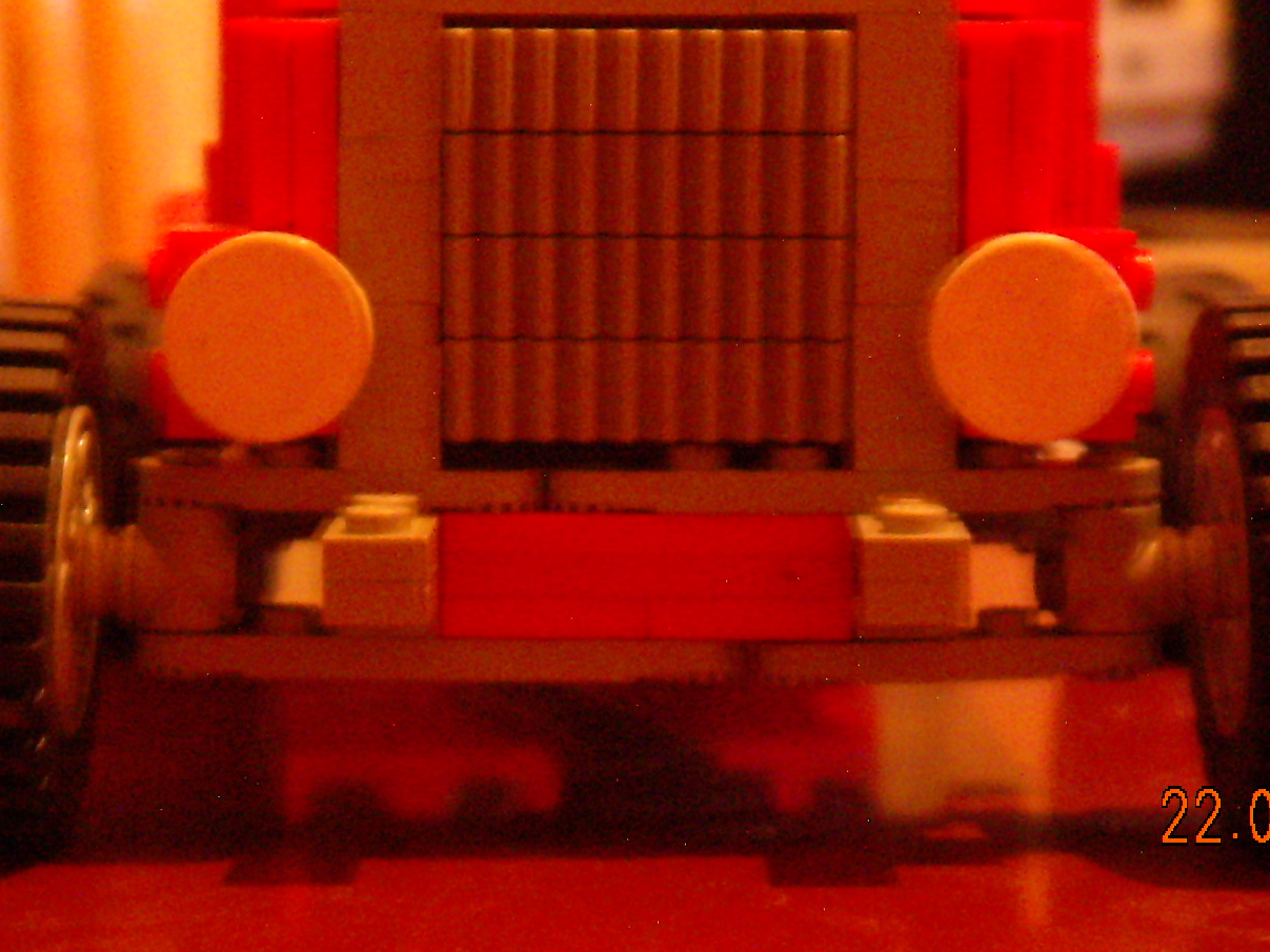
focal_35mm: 112
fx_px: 4109
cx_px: 652
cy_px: 177
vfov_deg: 13.2
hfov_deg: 17.6
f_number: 3.9
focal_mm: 11
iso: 400
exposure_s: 1/1.21
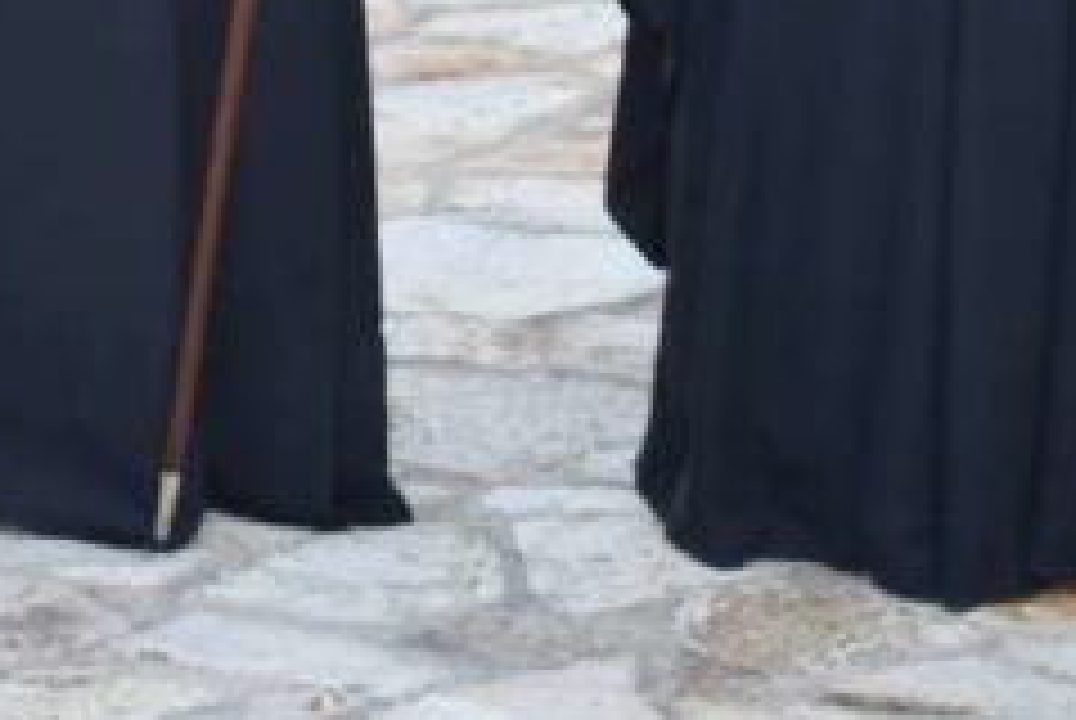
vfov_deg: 6.7
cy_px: -740
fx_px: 5959
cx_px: -554
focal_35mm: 199
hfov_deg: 10.0
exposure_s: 1/125
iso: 320
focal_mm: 31
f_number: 5.6
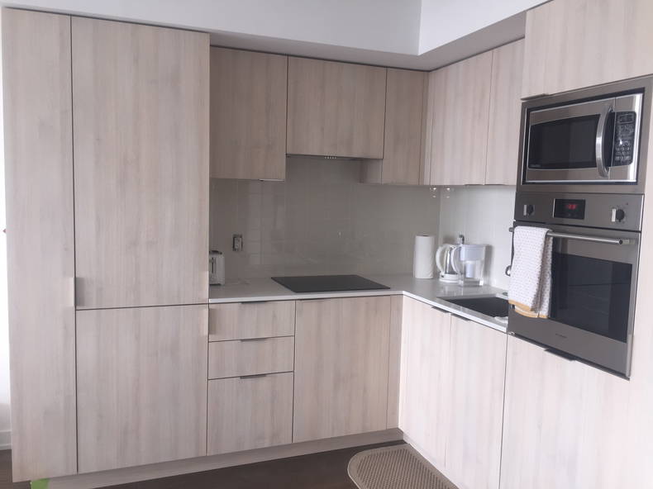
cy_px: 244
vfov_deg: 48.2
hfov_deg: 61.7
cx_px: 326
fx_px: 547
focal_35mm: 29
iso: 32
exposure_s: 1/36
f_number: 2.2
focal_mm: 4.15
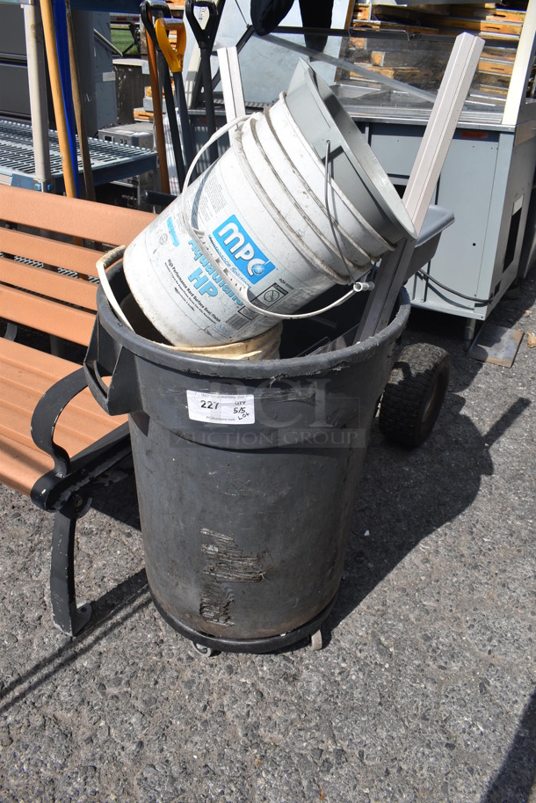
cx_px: 268
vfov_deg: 67.3
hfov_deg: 48.0
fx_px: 602
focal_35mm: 27
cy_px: 402
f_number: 9
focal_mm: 18
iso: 200
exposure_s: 1/800
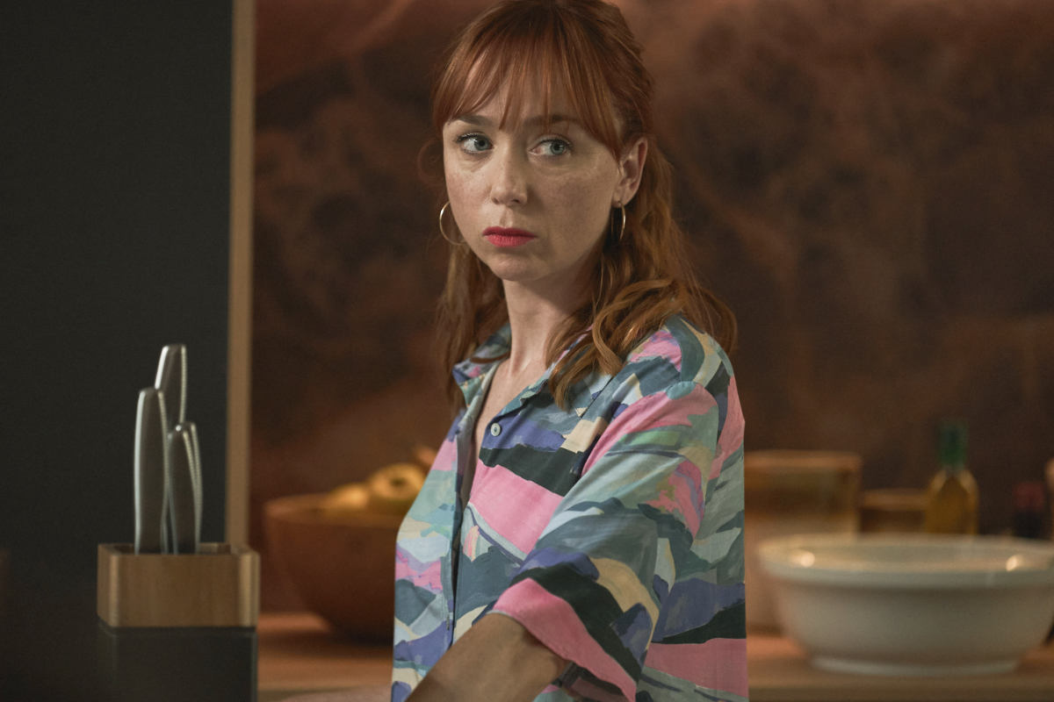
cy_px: 351
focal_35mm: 200
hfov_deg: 10.3
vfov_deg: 6.9
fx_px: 5855
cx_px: 527
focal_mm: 200
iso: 2000
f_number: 3.2
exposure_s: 1/160
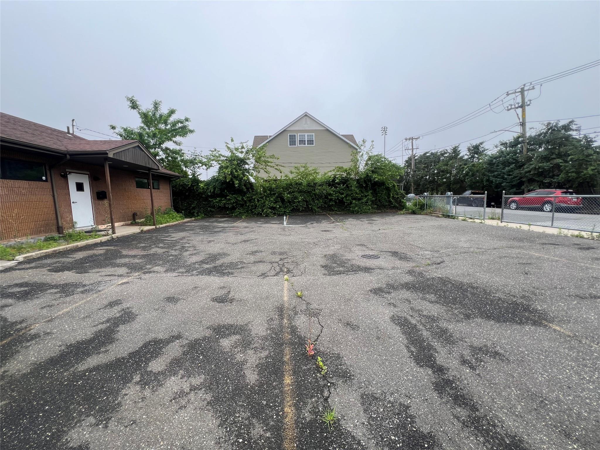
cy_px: 225
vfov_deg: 89.9
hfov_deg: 106.2
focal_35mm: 13
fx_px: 225
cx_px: 300
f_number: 1.8
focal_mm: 1.57
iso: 32
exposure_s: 1/815
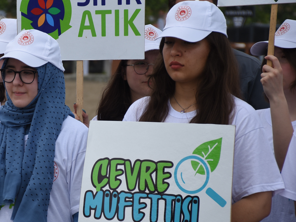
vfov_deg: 6.4
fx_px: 1999
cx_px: 49
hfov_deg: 8.4
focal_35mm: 234
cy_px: 135
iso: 100
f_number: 5.6
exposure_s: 1/800
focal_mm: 95
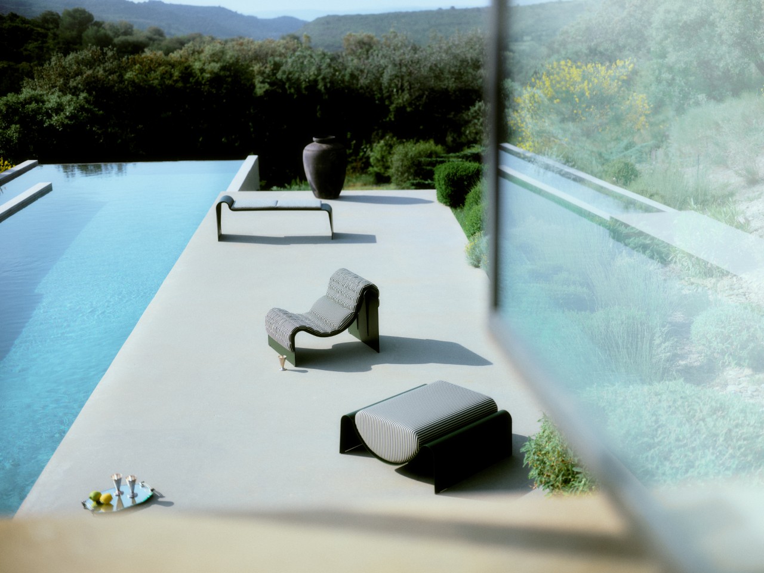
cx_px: 382
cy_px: 286
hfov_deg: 42.9
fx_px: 971
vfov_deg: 32.9
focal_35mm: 44
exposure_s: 1/3200
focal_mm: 55
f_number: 1.7
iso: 100
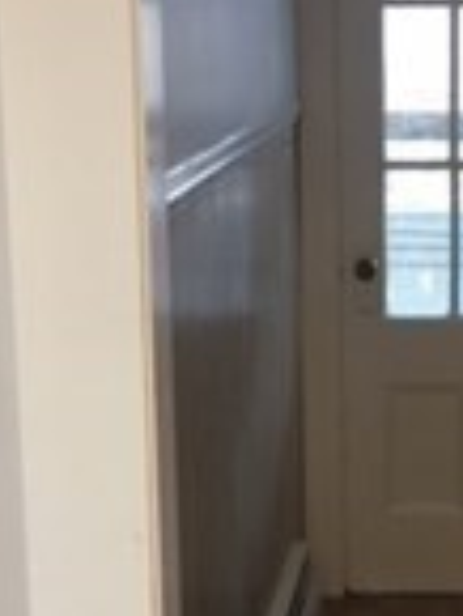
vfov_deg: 20.3
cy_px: 429
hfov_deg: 15.2
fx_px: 1710
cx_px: 463
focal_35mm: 96
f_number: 2.2
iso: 100
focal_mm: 4.15
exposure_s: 1/30
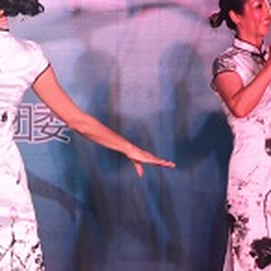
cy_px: 5
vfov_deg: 5.8
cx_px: -15
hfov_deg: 5.8
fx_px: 2675
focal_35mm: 302
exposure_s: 1/125
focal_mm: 58
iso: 800
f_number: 6.3
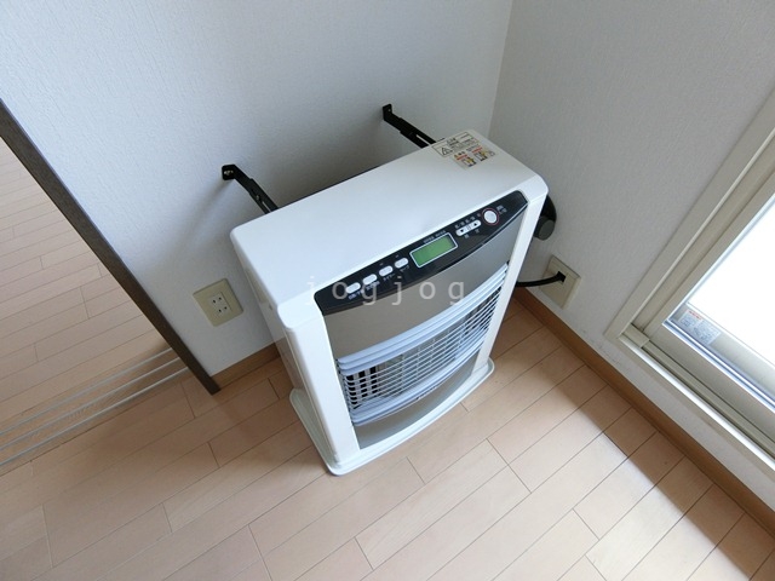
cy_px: 290
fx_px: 425
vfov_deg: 68.7
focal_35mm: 19
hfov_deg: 84.7
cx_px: 388
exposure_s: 1/125
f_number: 2.7
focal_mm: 4.06
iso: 250
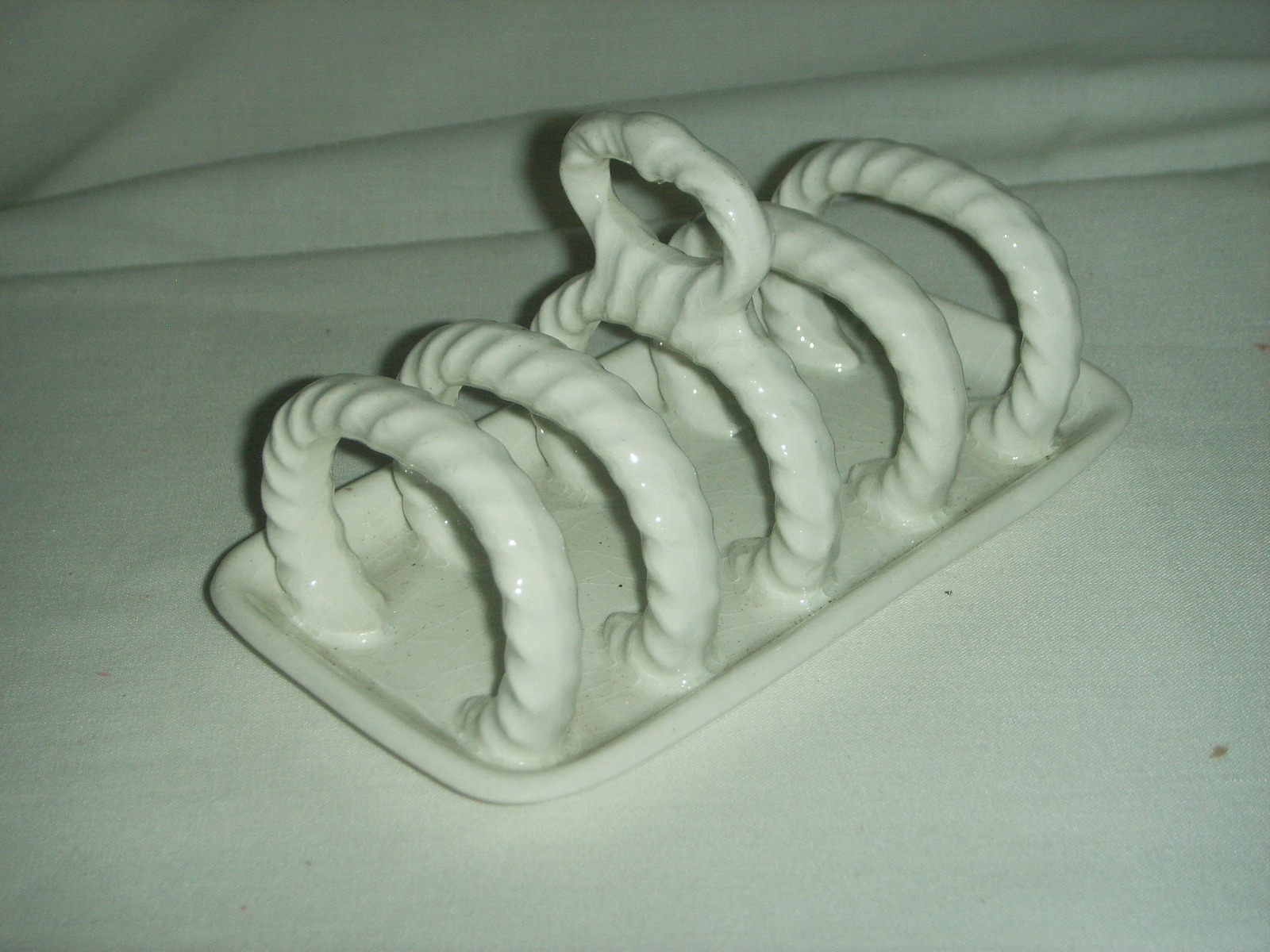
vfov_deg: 24.4
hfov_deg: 32.2
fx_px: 2201
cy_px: 476
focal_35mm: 60
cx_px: 635
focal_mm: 10.2
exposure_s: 1/45
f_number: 3.9
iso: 100
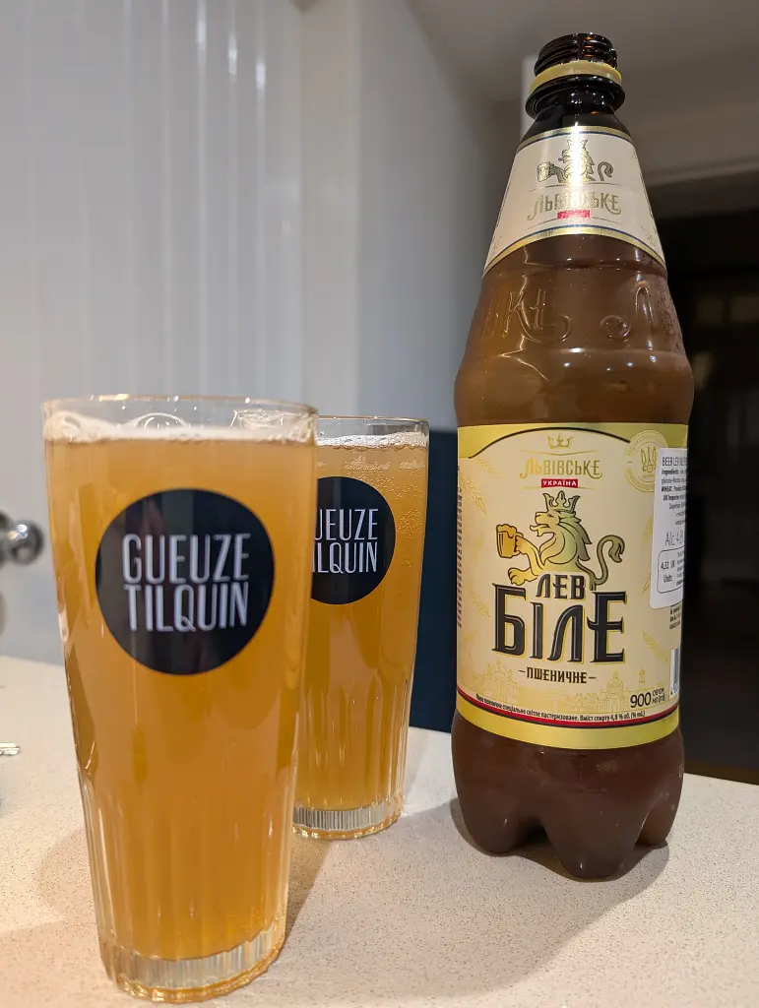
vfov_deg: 71.5
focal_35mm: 24
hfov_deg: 56.9
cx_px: 380
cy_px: 504
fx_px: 700
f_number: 1.68
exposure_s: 1/100
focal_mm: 6.9
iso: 408
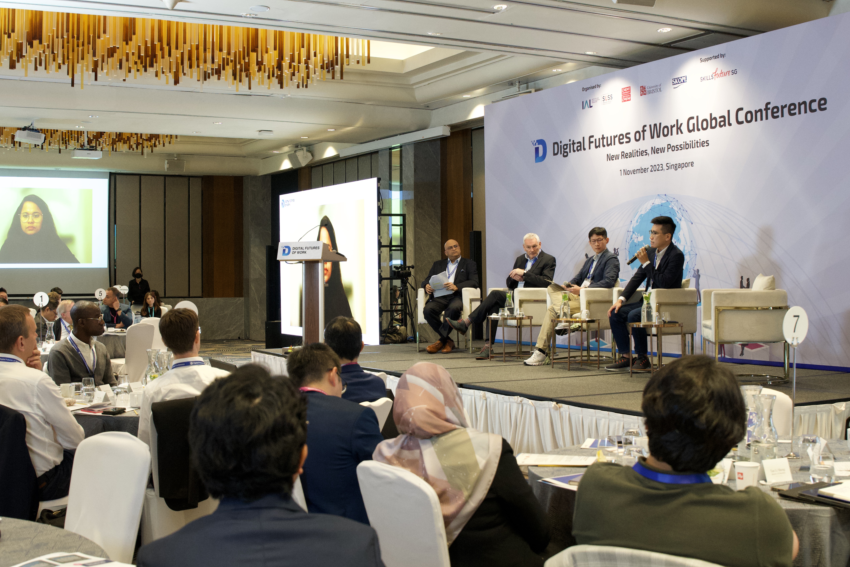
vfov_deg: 30.5
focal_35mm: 44
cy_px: 269
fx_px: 1039
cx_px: 419
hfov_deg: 44.5
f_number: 4
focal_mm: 24
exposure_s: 1/100
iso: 2000
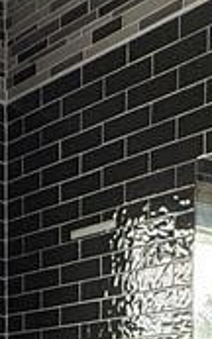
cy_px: 509
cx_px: 18
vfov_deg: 20.2
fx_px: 814
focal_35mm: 88
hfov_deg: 14.7
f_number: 2.2
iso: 160
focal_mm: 2.22
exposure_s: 1/99
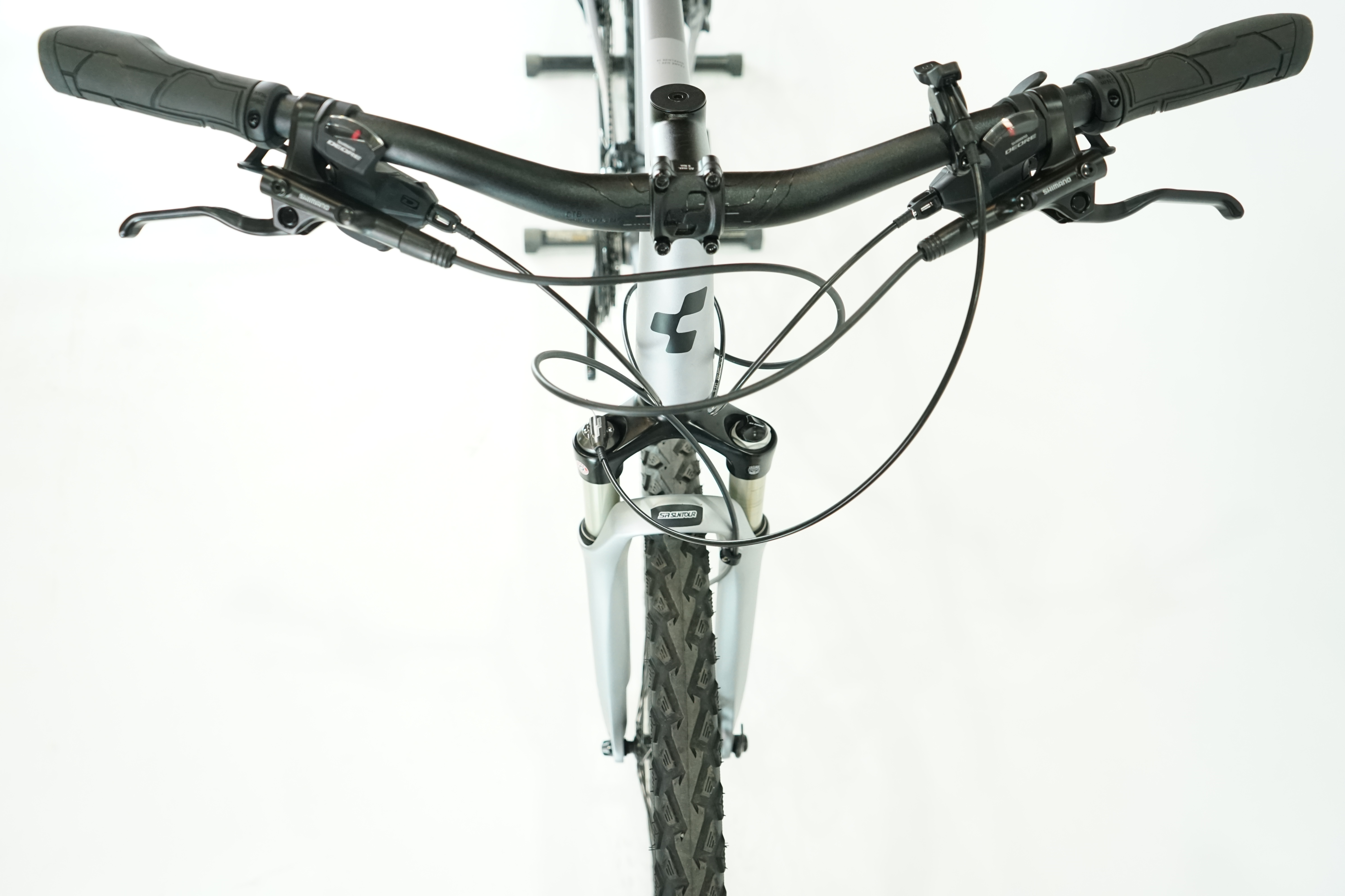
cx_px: 672
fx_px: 1046
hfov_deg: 65.5
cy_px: 448
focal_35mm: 28
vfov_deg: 46.4
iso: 2000
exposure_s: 1/200
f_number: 4.5
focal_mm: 28
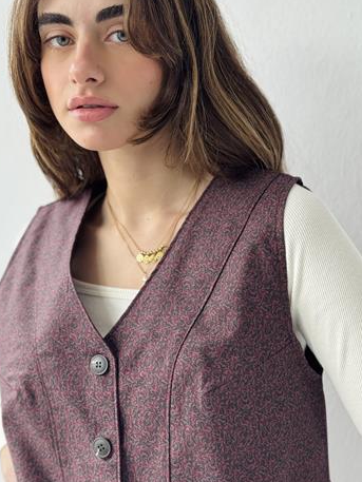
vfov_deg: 34.3
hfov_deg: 26.1
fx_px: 780
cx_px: 161
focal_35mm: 56
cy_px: 234
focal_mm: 6.76
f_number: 1.78
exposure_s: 1/143
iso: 80
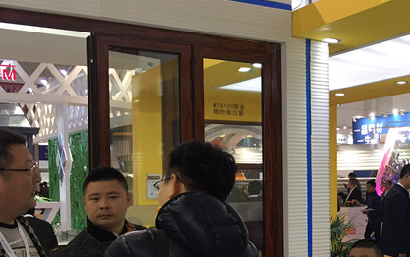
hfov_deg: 32.9
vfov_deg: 21.8
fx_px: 660
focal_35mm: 59
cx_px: 361
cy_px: 192
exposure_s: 1/33
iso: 40
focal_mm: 4.15
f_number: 2.2
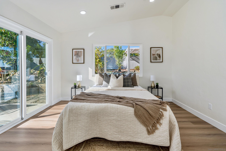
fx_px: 100
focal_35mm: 16
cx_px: 113
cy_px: 76
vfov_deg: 73.7
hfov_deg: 96.7
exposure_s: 1/15
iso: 100
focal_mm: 16
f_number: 5.6
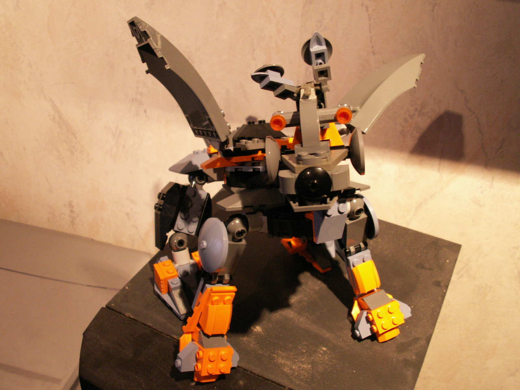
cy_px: 195
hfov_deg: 52.6
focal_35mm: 35
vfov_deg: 40.7
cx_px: 260
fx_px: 526
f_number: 2.8
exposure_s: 1/13
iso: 160
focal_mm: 5.86
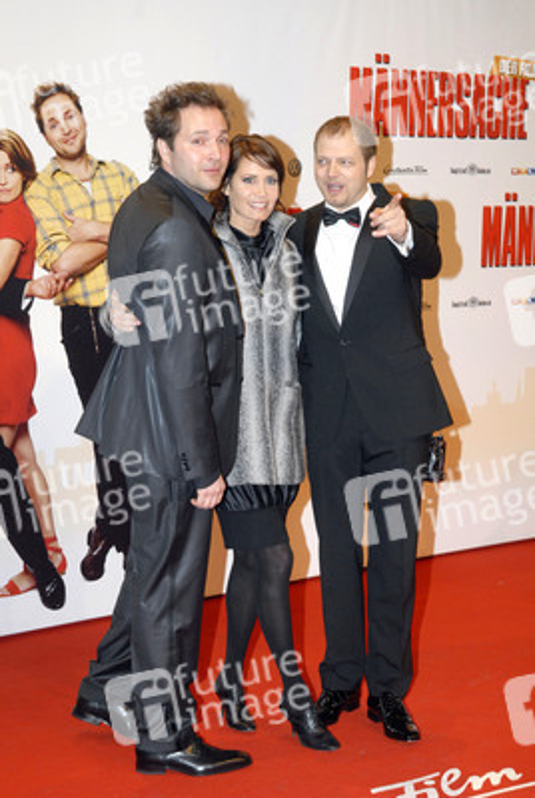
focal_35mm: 66
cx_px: 268
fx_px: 1466
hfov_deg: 20.7
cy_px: 399
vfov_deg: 30.5
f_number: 7.1
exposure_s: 1/125
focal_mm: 44
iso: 800
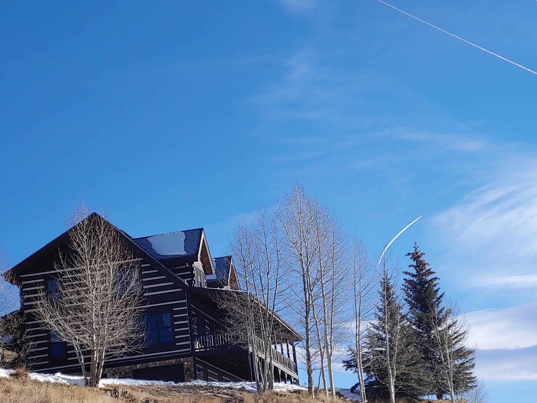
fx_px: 1101
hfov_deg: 27.4
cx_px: 248
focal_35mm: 71
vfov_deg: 20.7
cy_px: 250
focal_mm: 5.88
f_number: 2.4
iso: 50
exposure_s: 1/641
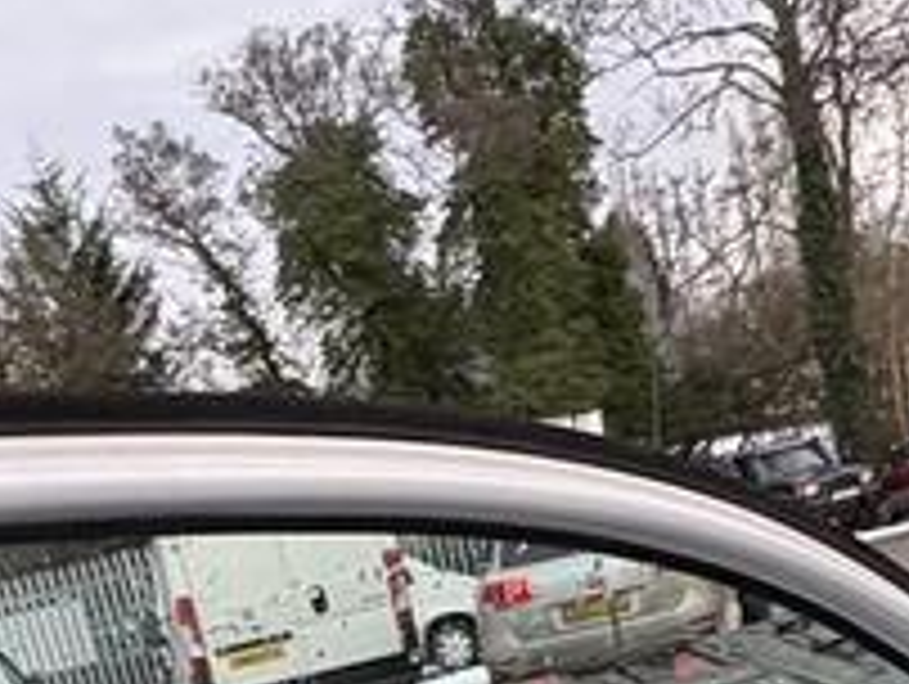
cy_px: 1269
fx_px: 1630
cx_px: 459
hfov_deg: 31.2
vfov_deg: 18.2
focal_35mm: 62
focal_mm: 2.22
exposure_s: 1/99
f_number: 2.2
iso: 80
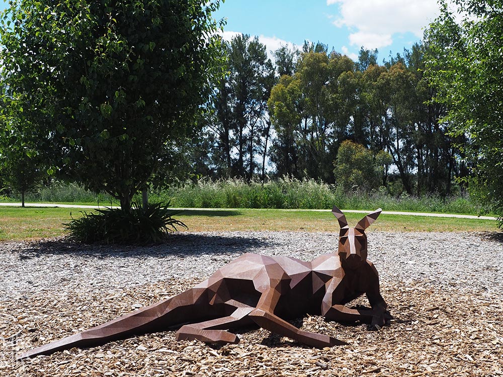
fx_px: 465
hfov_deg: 56.8
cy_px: 188
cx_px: 252
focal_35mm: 32
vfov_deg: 44.2
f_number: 5.6
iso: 800
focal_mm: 16
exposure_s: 1/2500
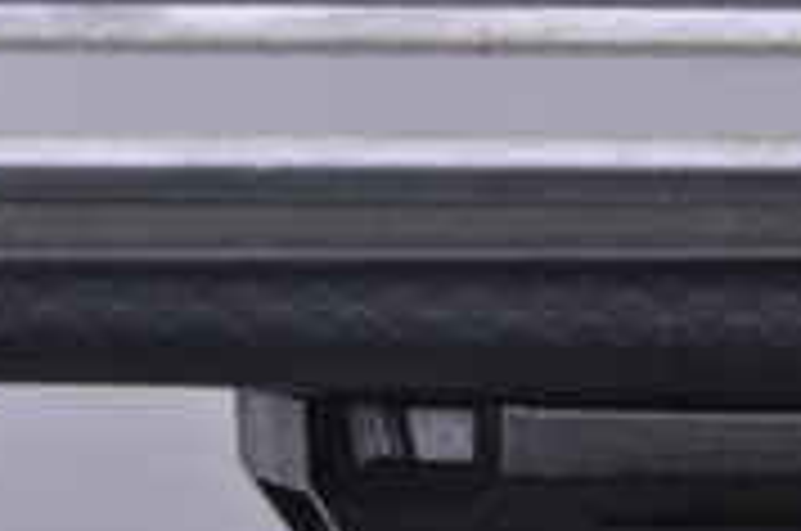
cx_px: -63
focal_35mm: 399
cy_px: 83
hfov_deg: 5.2
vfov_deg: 3.4
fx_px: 8868
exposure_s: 1/125
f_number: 9.5
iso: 3200
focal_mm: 105
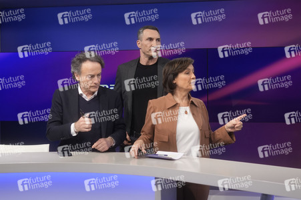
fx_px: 376
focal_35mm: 45
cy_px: 100
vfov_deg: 29.8
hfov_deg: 43.6
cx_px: 150
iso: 640
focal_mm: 30
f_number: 2.2
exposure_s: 1/200
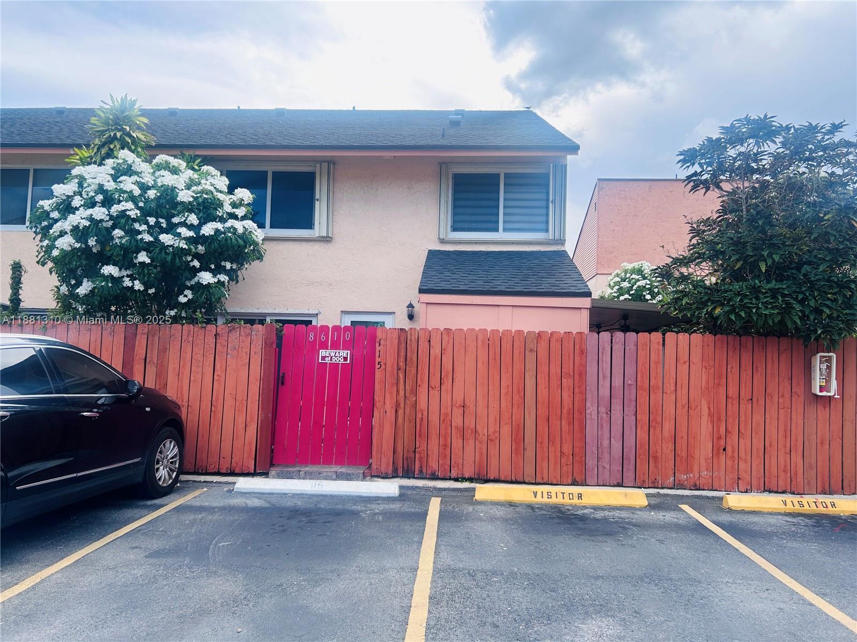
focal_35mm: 26
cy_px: 321
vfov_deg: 53.1
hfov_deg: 67.3
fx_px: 644
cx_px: 428
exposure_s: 1/1159
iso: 50
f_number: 1.5
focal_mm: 5.7
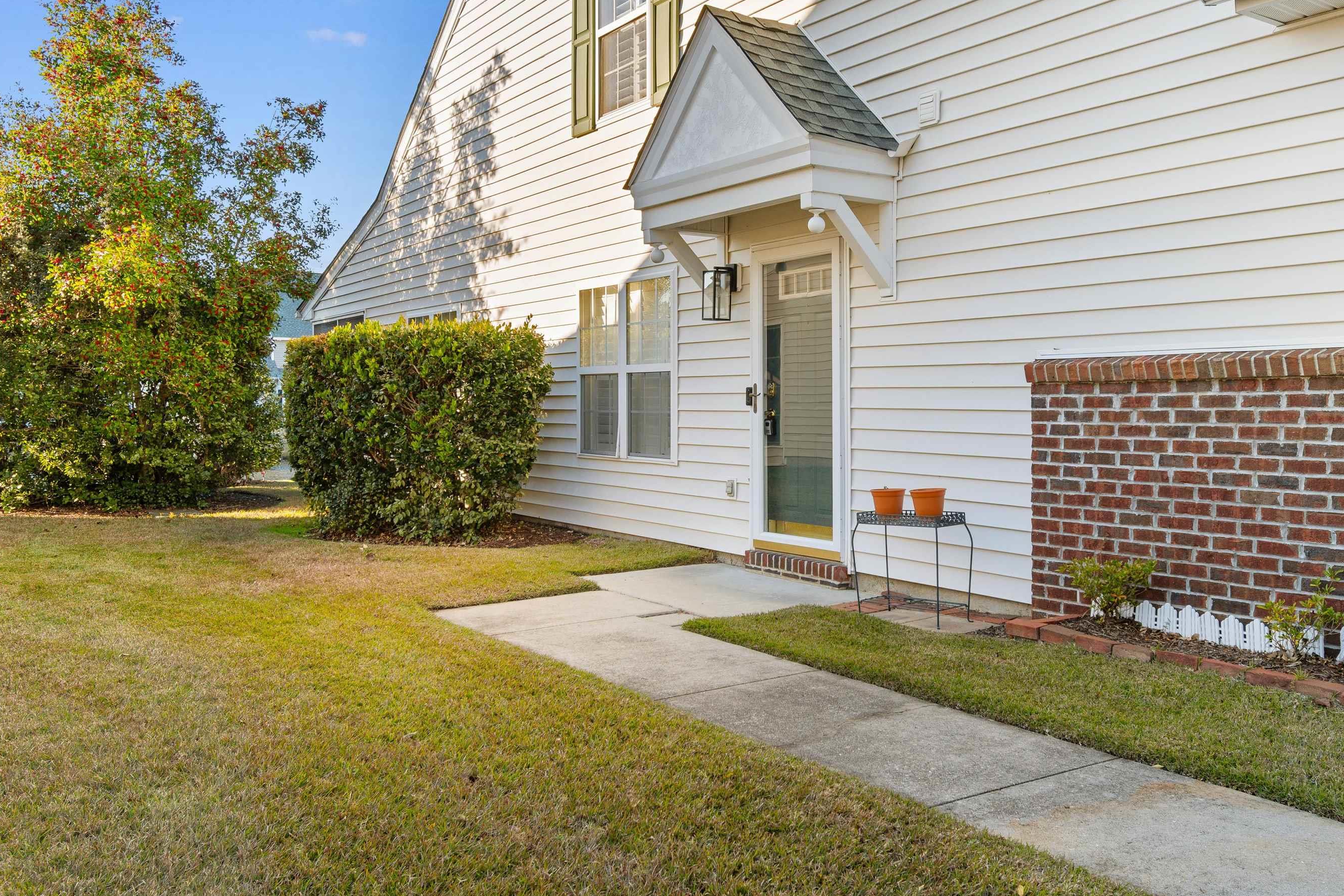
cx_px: 765
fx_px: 1157
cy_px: 400
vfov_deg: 42.3
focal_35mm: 31
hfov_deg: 60.0
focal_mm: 18
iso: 100
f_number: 6.3
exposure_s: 1/40
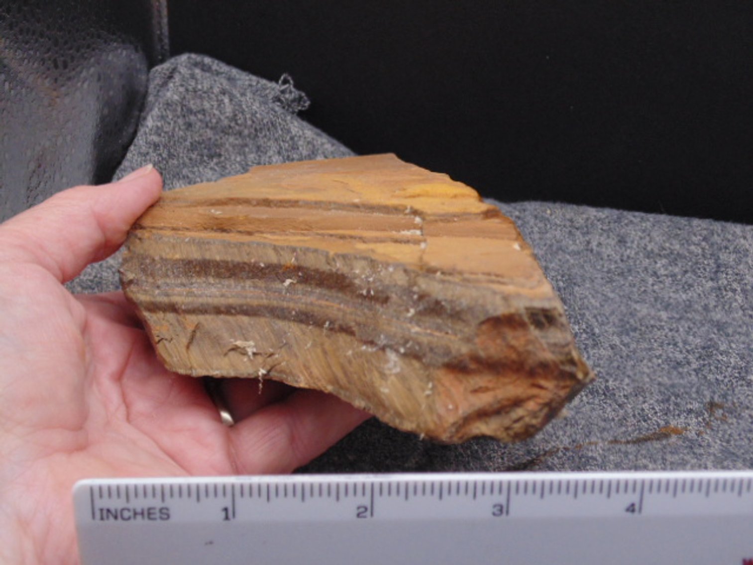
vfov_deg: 27.5
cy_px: 282
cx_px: 376
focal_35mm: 53
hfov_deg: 36.2
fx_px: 1153
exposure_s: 1/80
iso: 200
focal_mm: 9.5
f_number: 3.9
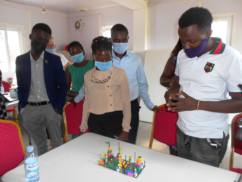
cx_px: 121
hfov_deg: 67.3
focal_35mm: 26
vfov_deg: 53.1
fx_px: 182
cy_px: 91
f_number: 3.2
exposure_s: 1/25
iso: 200
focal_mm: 4.6
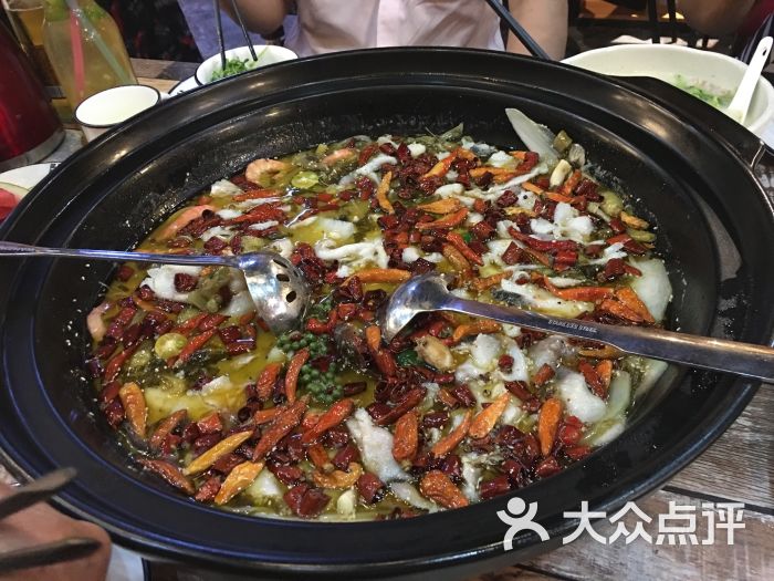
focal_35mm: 29
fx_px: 648
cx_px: 387
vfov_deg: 48.2
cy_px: 290
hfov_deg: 61.7
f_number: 2.2
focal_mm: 4.15
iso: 160
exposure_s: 1/8
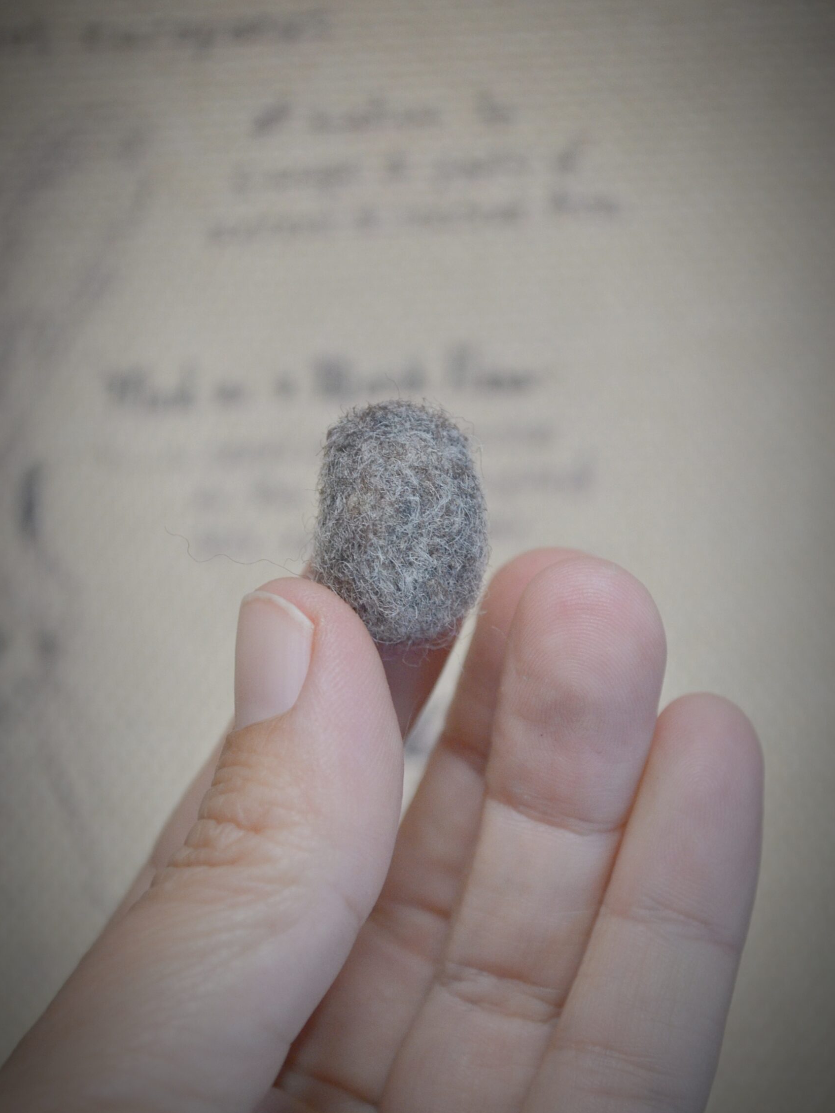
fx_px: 2734
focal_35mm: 85
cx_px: 419
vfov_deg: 23.0
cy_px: 488
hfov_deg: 17.4
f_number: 6.3
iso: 800
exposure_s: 1/200
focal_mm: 52
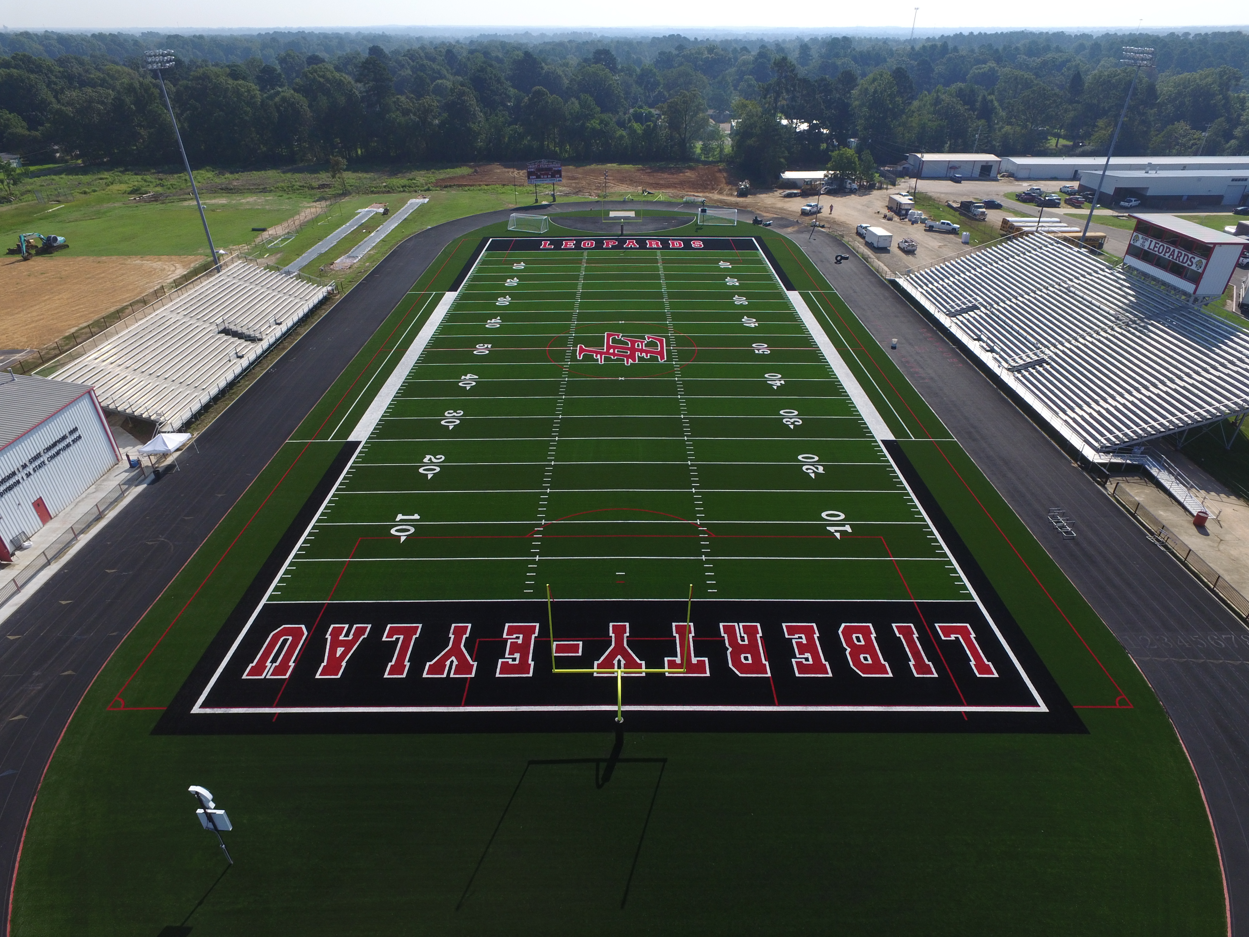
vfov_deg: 66.0
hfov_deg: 81.7
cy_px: 468
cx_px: 624
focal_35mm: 20
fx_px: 722
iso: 100
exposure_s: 1/1058
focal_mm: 3.61
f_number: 2.8
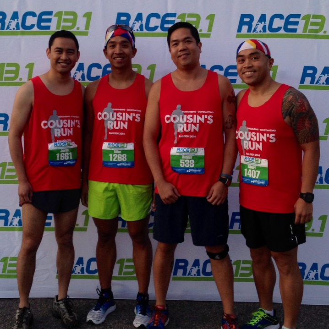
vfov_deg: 42.8
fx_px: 419
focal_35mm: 39
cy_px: 183
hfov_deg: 42.8
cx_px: 164
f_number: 2.4
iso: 50
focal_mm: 4.12
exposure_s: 1/224
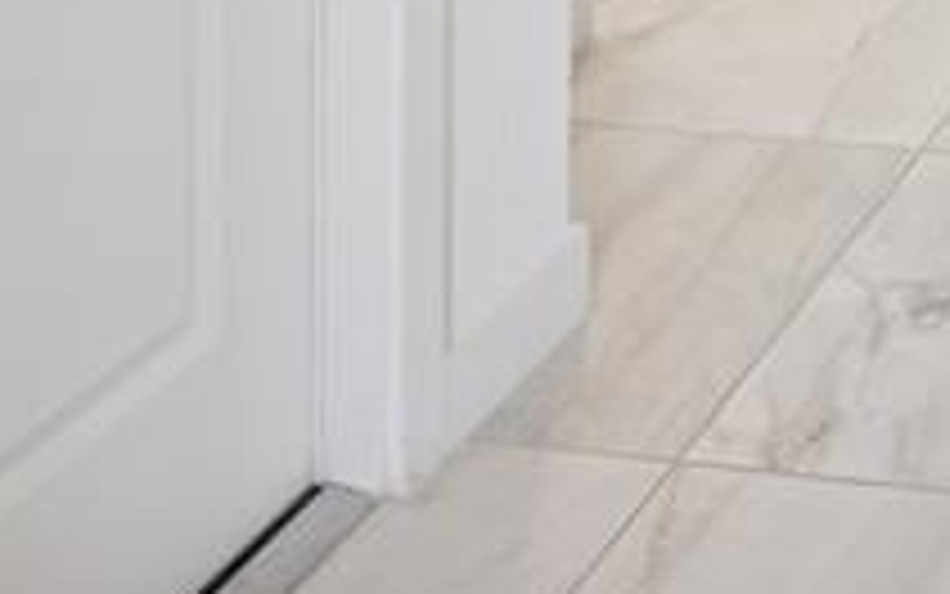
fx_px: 2175
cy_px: -875
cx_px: 1396
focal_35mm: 84
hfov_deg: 21.1
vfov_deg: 12.1
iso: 250
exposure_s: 1/40
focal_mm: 17
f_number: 8
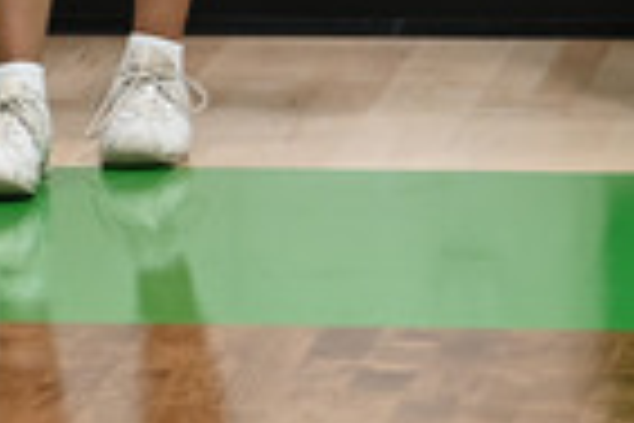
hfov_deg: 4.0
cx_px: -171
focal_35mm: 509
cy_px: -475
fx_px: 8963
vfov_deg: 2.7
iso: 560
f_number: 2.8
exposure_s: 1/125
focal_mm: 70
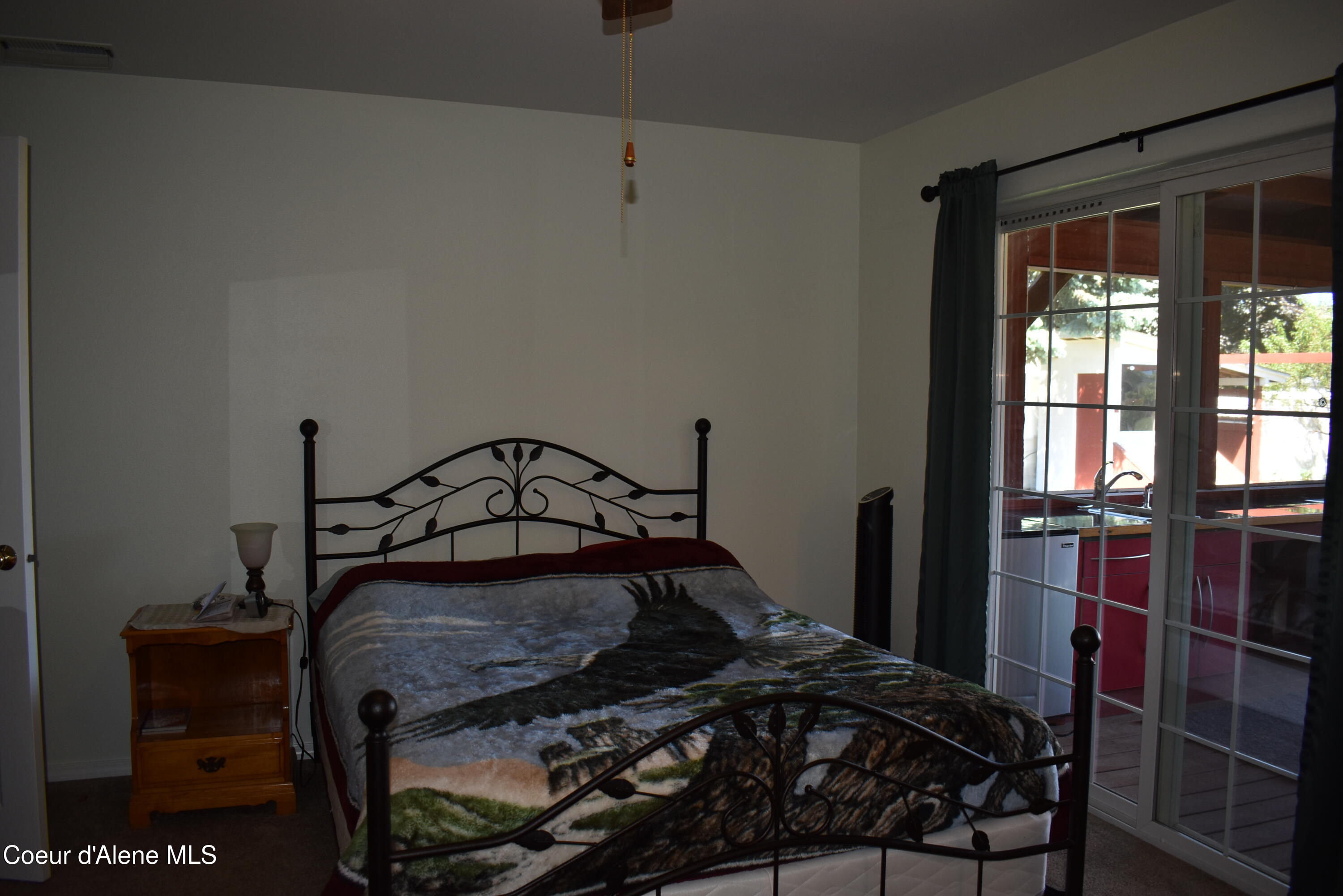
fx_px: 1007
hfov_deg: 67.4
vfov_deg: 47.9
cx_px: 672
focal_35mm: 27
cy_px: 448
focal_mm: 18
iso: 250
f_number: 3.5
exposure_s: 1/60
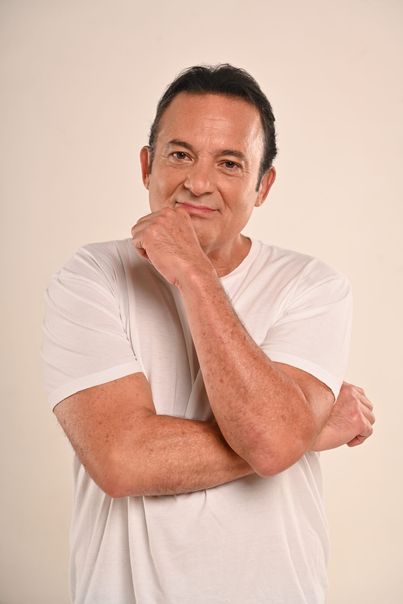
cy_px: 302
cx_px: 202
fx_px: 1259
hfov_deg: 18.2
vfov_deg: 27.0
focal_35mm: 75
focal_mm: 75
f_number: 5.6
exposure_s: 1/160
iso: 200
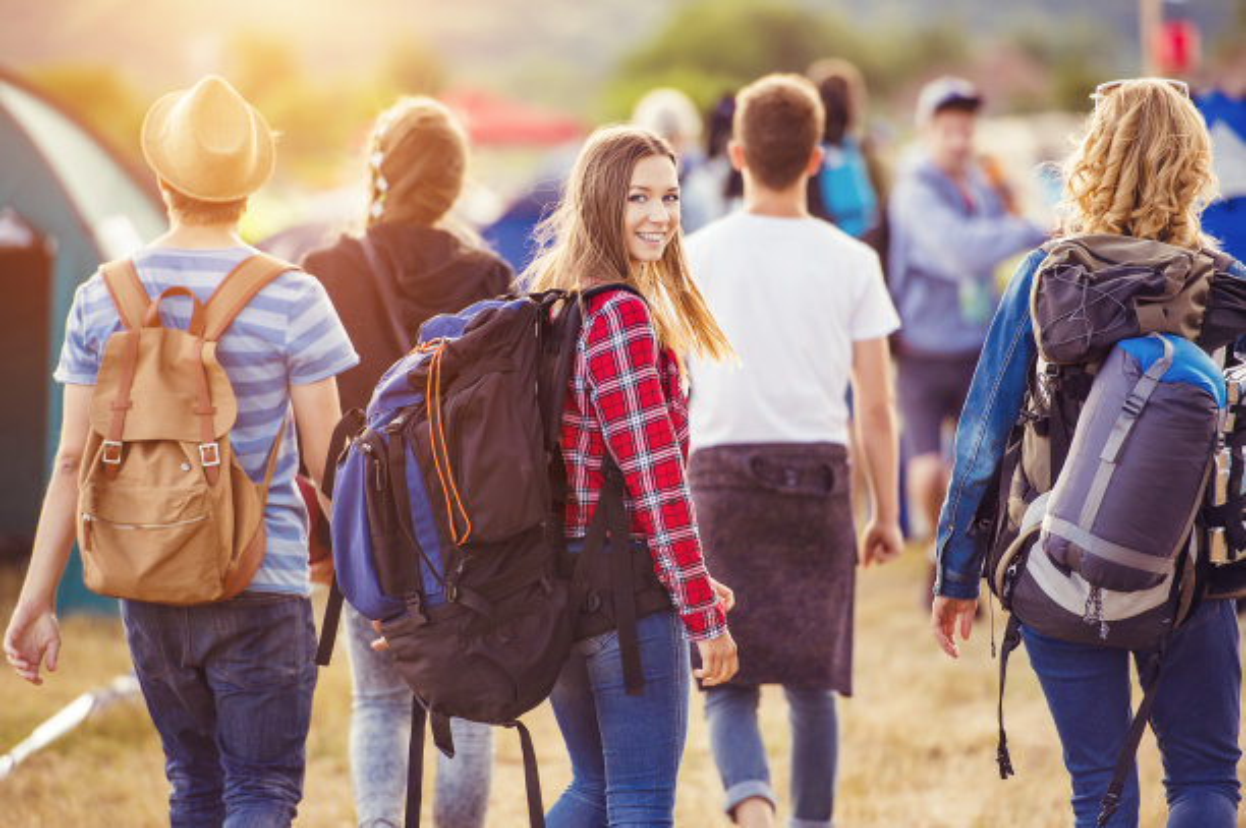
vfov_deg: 6.9
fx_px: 6916
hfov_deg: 10.3
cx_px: 623
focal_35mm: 200
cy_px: 414
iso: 800
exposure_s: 1/400
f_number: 3.2
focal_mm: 200
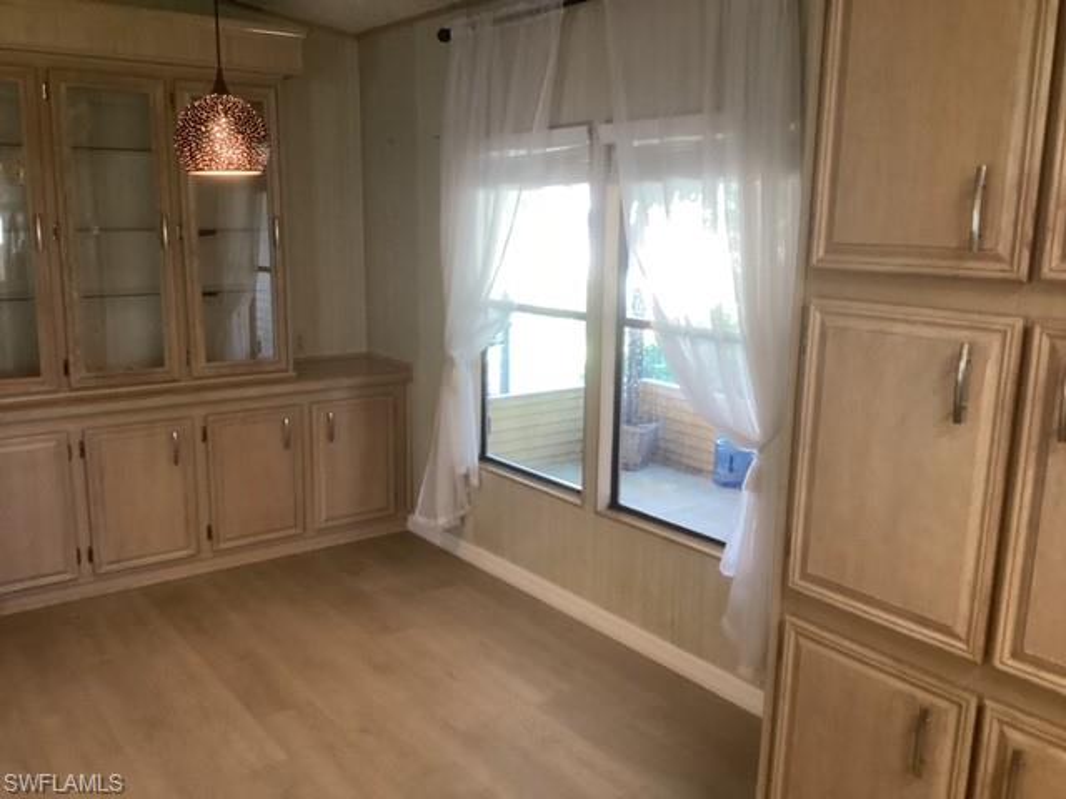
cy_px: 400
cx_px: 533
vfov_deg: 45.4
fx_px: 955
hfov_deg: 58.4
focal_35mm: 31
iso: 250
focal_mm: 3.3
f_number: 2.4
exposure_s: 1/40
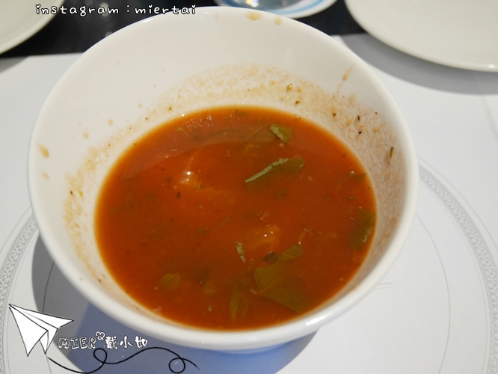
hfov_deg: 53.9
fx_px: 489
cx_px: 249
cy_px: 187
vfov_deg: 41.8
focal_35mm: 34
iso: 1600
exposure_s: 1/60
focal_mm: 17
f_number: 4.1
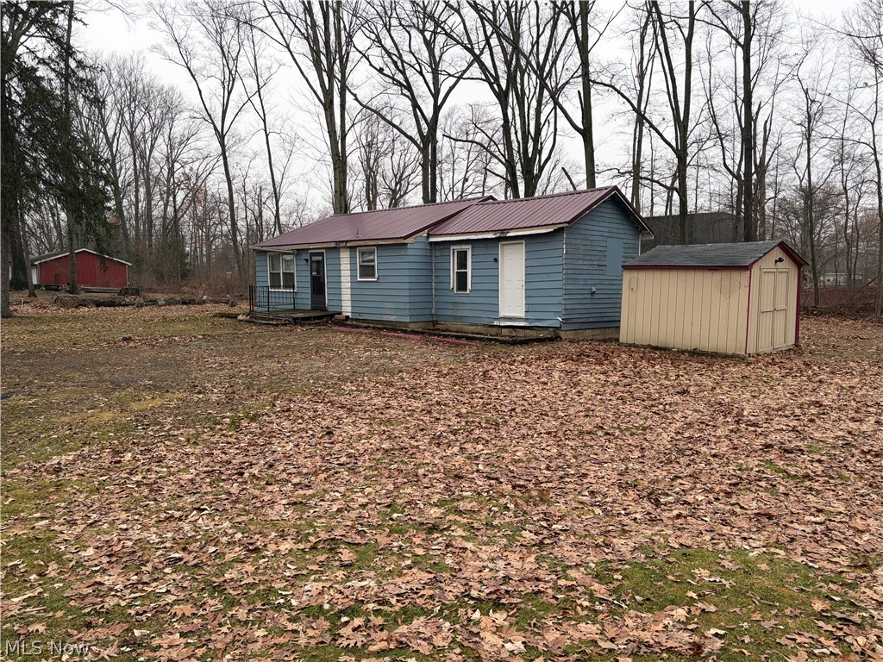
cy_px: 331
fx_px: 663
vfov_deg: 53.1
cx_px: 442
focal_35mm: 26
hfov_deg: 67.3
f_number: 1.6
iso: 64
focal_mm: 5.96
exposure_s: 1/121
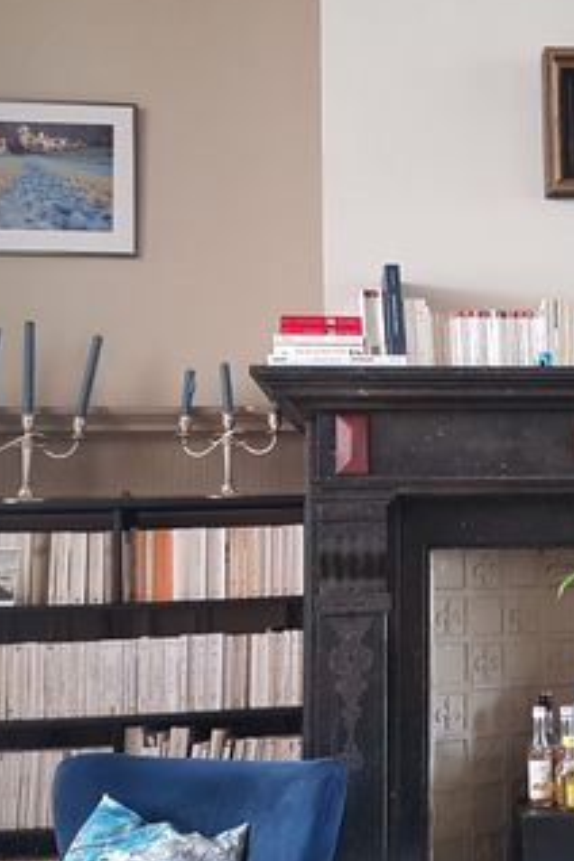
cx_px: 552
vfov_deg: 38.9
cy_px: 439
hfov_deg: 25.4
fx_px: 1220
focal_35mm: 51
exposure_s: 1/22
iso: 200
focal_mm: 4.2
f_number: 1.7
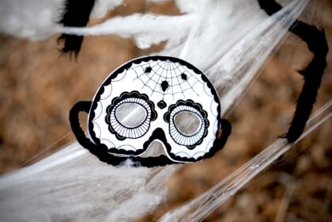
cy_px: 111
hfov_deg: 39.6
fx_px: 461
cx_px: 166
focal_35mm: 50
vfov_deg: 27.0
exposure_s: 1/250
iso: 200
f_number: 1.8
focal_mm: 50
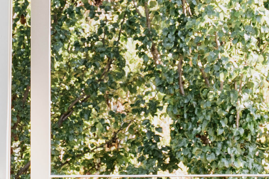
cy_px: 86
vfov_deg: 3.5
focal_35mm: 392
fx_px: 2929
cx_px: 119
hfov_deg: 5.3
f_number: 4
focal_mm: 70
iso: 1250
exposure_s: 1/1250
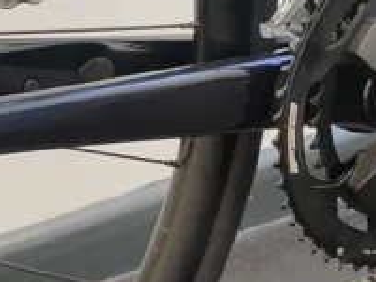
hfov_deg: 18.0
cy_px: 113
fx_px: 1173
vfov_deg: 13.7
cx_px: 55
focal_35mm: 108
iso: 400
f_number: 1.65
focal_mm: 4.75
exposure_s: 1/33
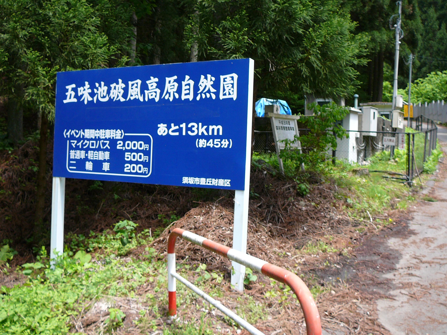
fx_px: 452
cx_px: 224
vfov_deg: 40.7
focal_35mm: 35
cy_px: 168
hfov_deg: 52.6
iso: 80
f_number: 2.8
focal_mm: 5.2
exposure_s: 1/320
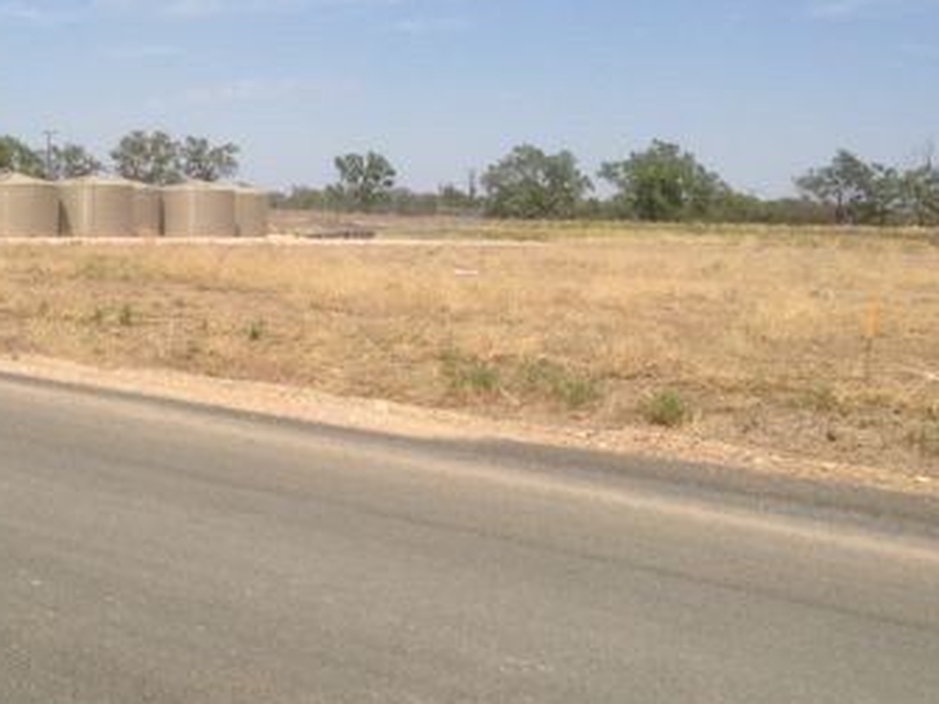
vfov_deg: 27.0
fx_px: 1465
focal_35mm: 54
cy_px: 330
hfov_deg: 35.1
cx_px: 285
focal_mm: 4.12
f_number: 2.4
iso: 50
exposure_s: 1/2710
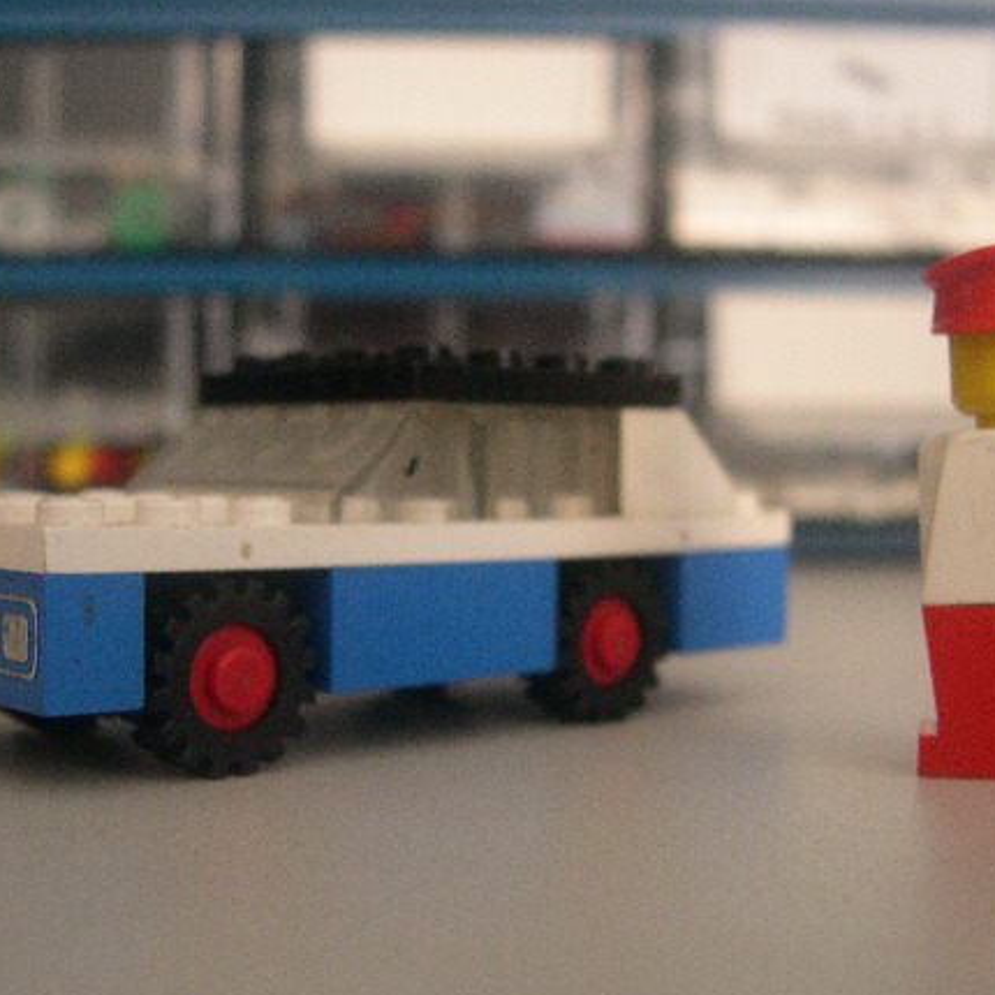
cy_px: 456
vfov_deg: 34.0
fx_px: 1626
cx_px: 472
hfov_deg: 34.0
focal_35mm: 50
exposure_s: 1/2.4
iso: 400
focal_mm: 8
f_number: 2.8
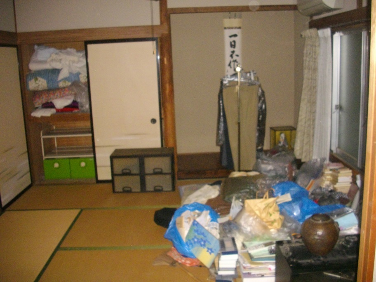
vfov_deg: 38.7
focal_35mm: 37
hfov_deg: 50.1
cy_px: 141
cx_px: 188
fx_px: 402
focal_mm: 6.2
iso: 437
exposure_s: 1/50
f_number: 2.8
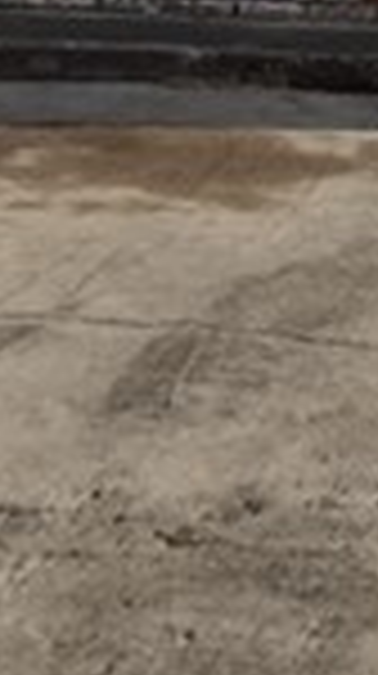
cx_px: 693
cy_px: -189
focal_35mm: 201
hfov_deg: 5.9
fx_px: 3594
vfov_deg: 10.5
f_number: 1.7
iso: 100
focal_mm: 4.71
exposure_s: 1/2228
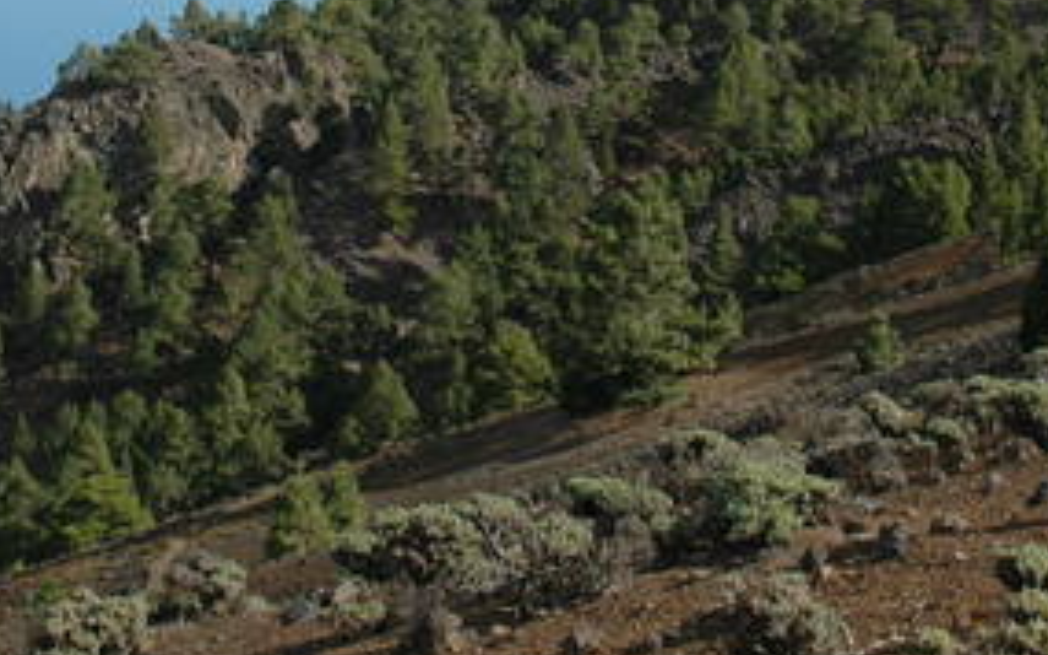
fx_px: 2978
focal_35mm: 104
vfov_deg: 12.2
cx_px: 541
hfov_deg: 20.0
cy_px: -178
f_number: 10
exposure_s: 1/400
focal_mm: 27
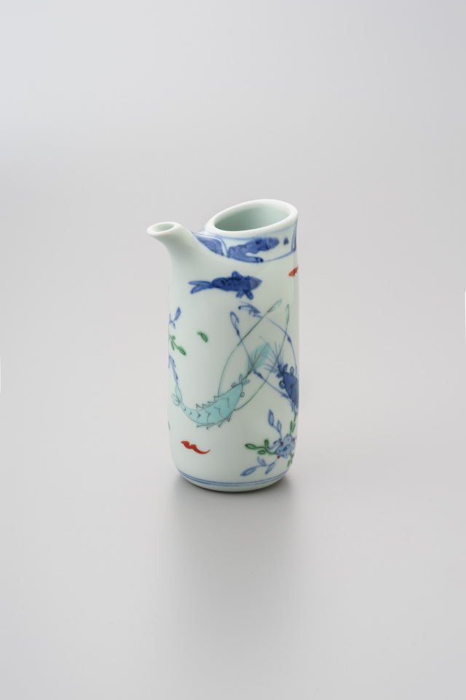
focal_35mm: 90
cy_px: 350
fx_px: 1747
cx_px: 233
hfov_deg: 15.2
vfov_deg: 22.6
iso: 200
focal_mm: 90
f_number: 11
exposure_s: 1/125
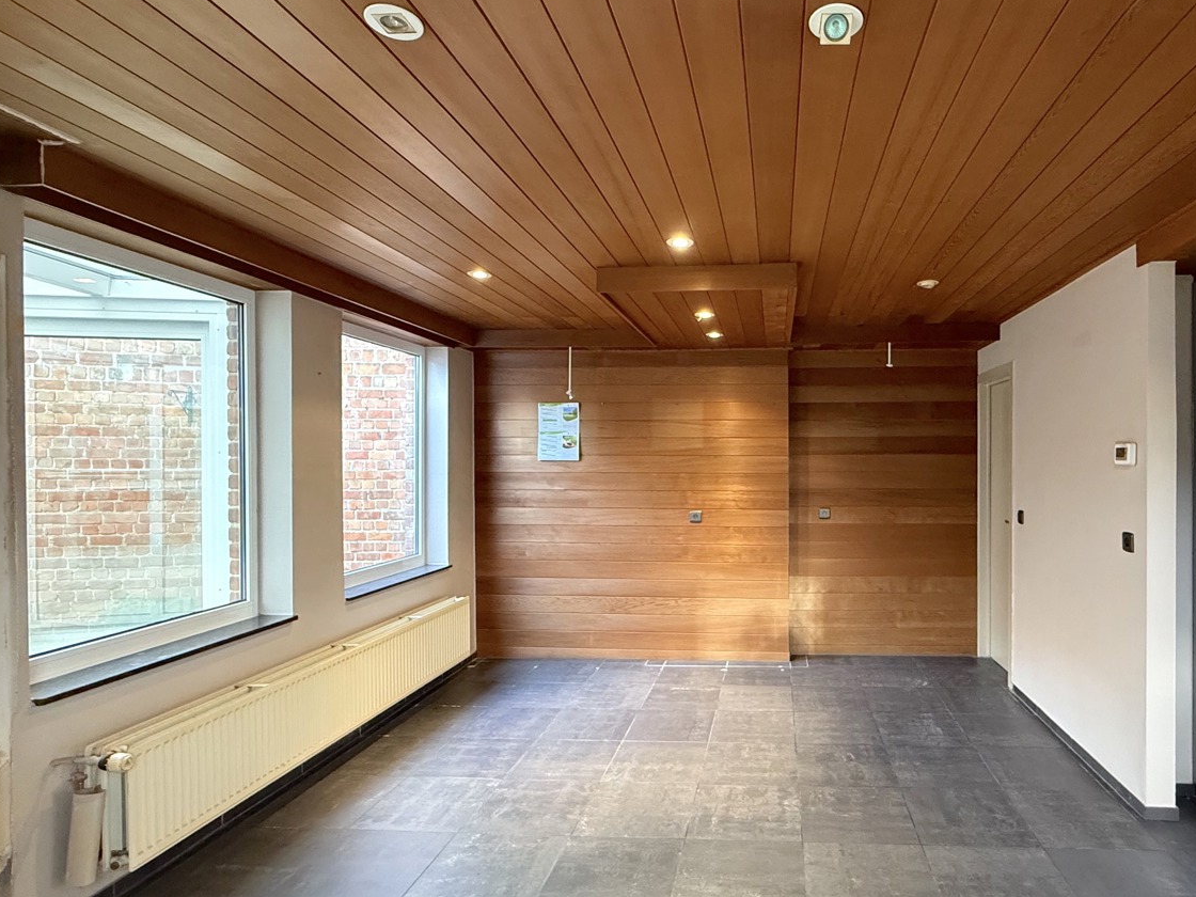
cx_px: 746
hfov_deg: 80.3
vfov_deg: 65.9
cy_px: 471
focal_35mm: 20
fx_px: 691
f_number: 2.2
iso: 640
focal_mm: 2.22
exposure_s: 1/50
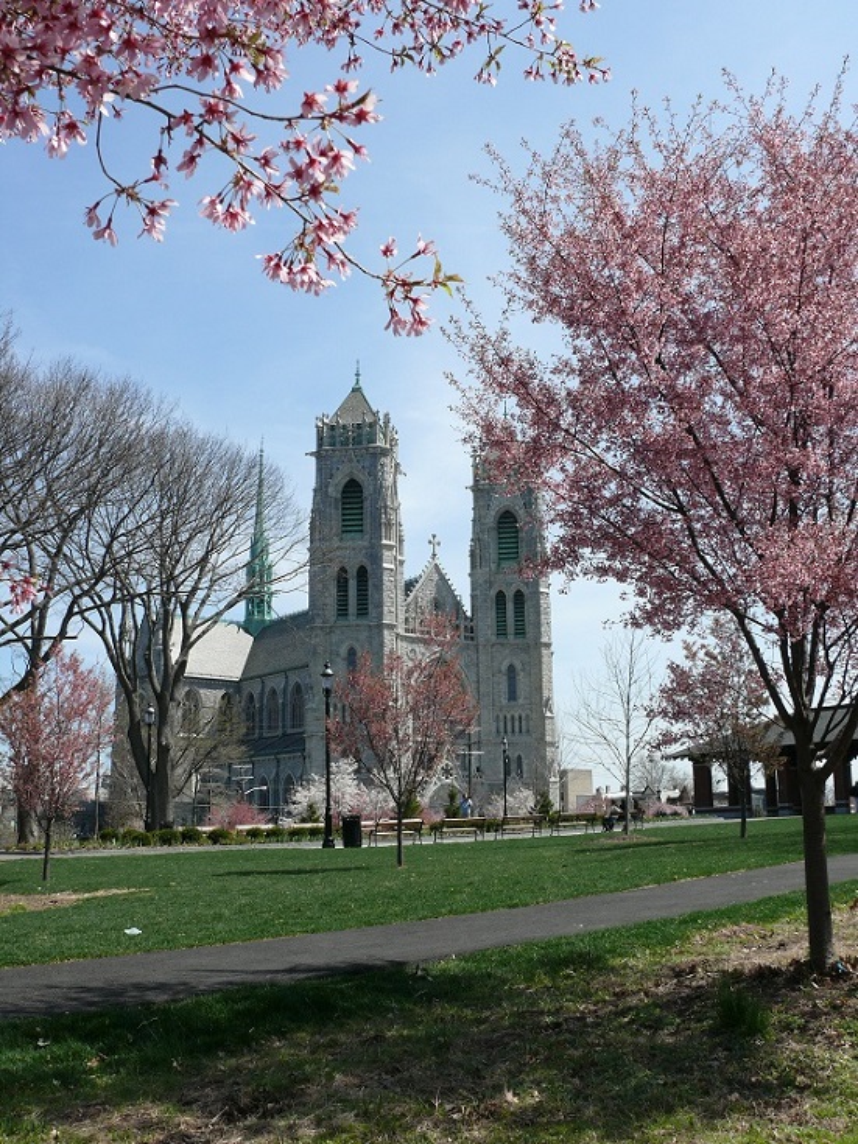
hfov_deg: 40.7
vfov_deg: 52.6
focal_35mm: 35
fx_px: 1157
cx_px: 429
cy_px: 572
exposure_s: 1/500
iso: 100
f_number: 5.6
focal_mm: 7.5
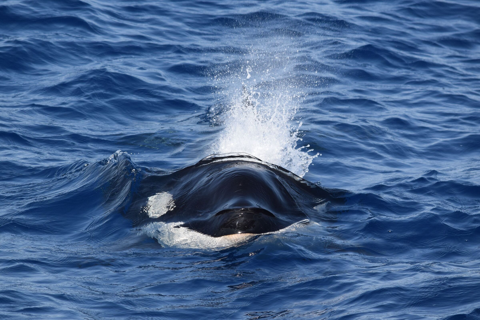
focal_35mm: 315
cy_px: 160
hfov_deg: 6.5
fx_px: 4200
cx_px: 240
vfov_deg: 4.4
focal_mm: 210
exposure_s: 1/1600
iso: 400
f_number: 6.3
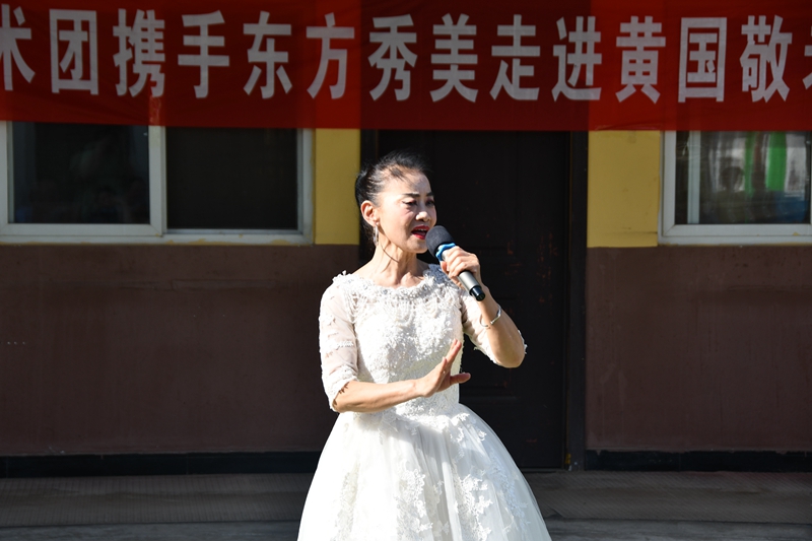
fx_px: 2526
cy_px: 270
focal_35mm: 112
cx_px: 406
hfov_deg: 18.3
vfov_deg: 12.2
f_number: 7.1
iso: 100
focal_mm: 75
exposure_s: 1/200
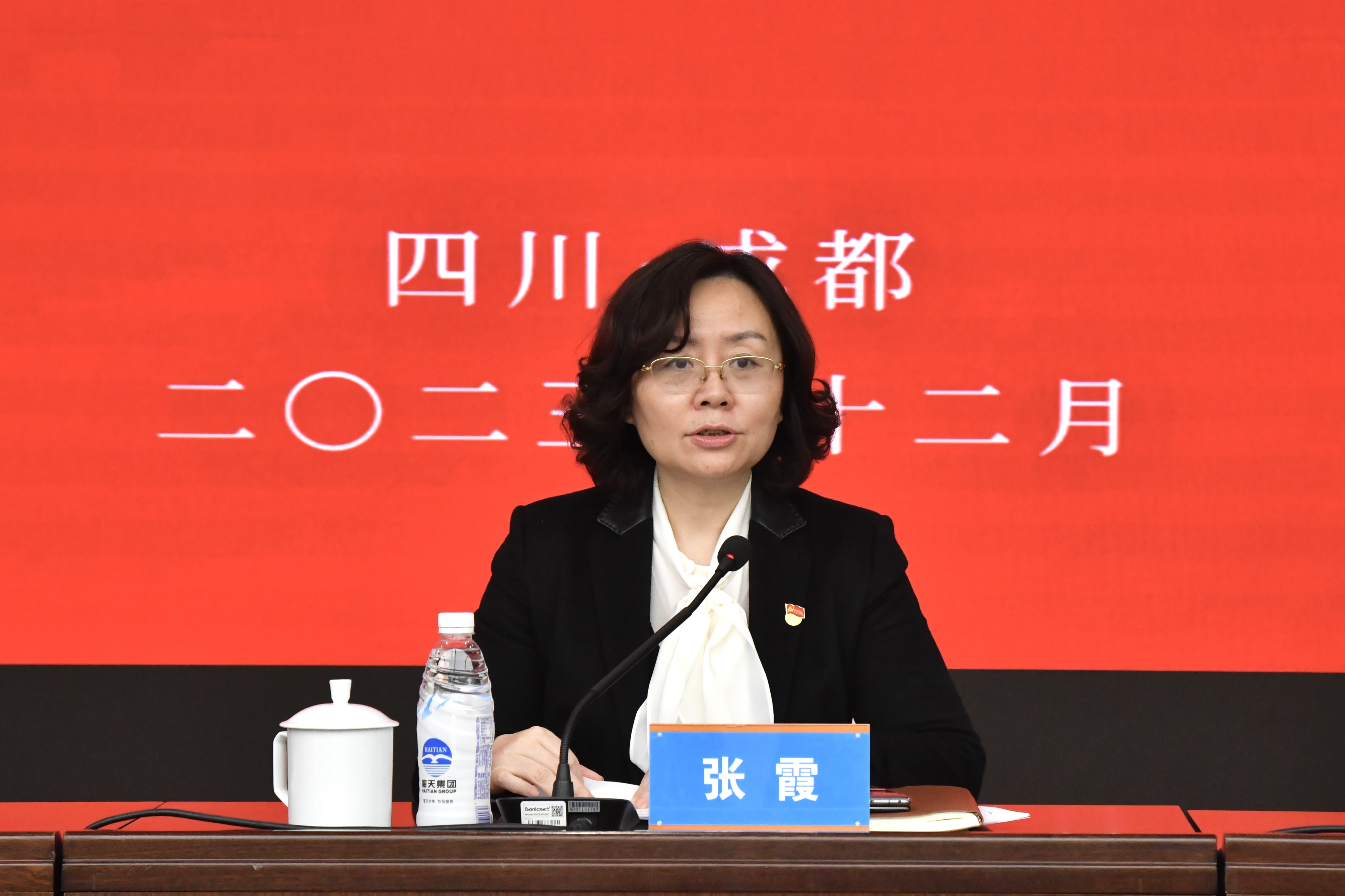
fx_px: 3661
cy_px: 448
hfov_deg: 20.8
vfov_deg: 14.0
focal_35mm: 98
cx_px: 672
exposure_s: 1/100
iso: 2000
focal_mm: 98
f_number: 9
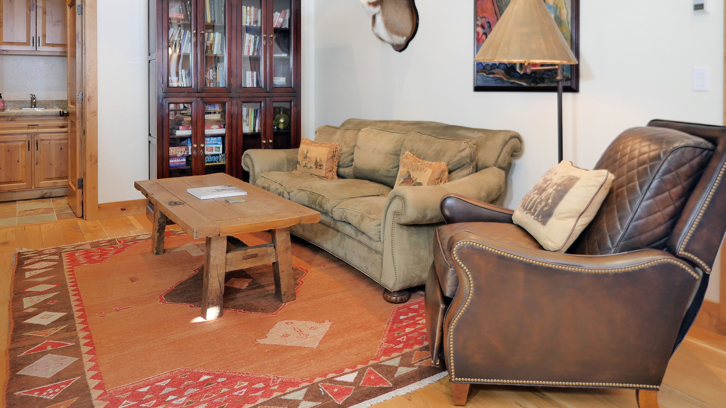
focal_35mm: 24
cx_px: 350
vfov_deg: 46.1
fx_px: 462
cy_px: 104
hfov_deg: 76.3
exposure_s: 1/50
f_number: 1.7
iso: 800
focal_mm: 9
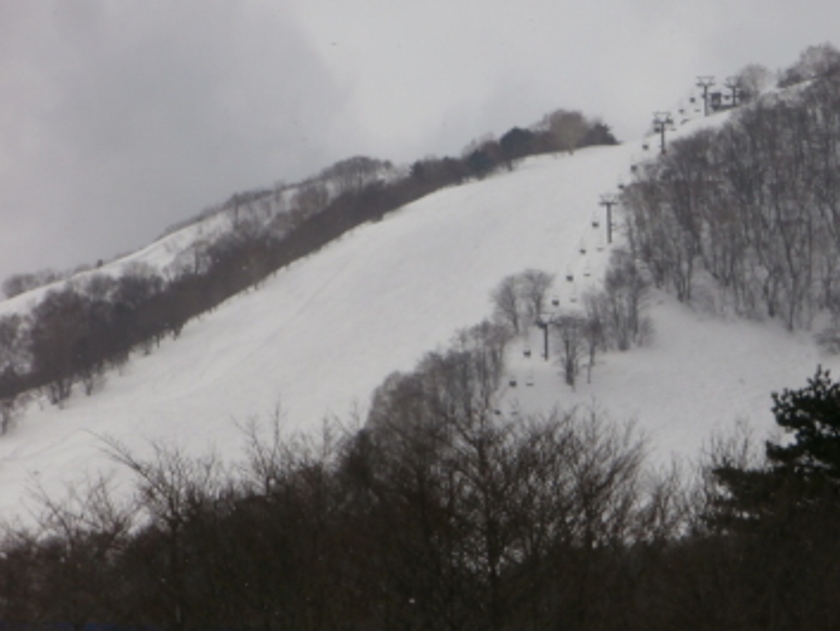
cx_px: 588
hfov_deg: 8.4
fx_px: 5705
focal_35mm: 235
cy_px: 263
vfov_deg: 6.3
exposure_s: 1/1000
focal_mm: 29.39
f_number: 5.8
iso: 100
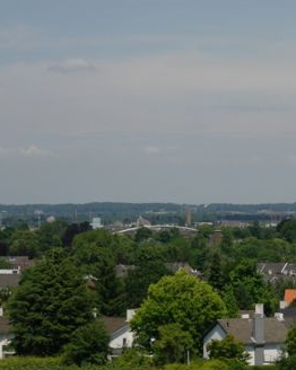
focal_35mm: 158
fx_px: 1732
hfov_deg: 9.7
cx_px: 240
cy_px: 205
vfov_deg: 12.2
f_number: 5.6
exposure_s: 1/2500
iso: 400
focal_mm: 45
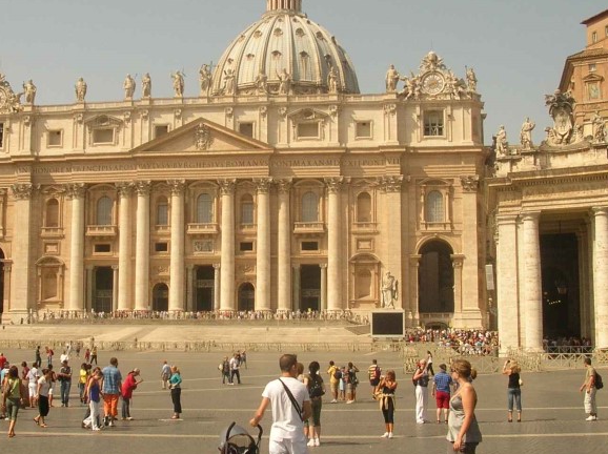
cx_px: 268
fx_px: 1088
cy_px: 198
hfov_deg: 31.2
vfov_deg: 23.6
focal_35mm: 62
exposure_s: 1/380
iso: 50
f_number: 5.6
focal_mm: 5.8
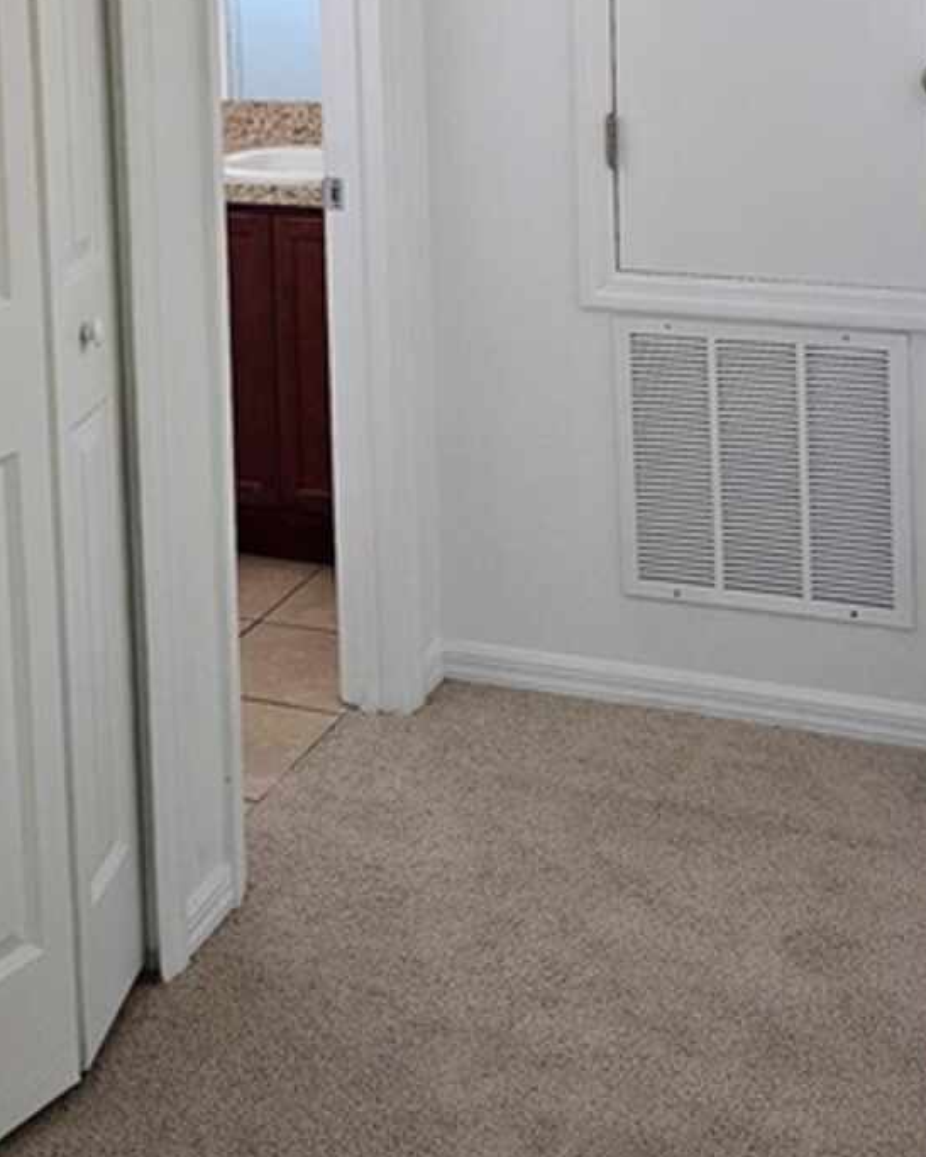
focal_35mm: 56
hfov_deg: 27.1
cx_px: 403
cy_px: 51
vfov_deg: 31.5
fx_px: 1919
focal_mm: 6.3
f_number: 1.7
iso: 400
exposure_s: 1/120
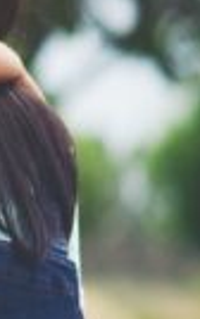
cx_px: -698
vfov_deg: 4.2
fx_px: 4308
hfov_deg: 2.6
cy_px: 106
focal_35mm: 495
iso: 400
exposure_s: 1/1000
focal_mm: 85
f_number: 1.8
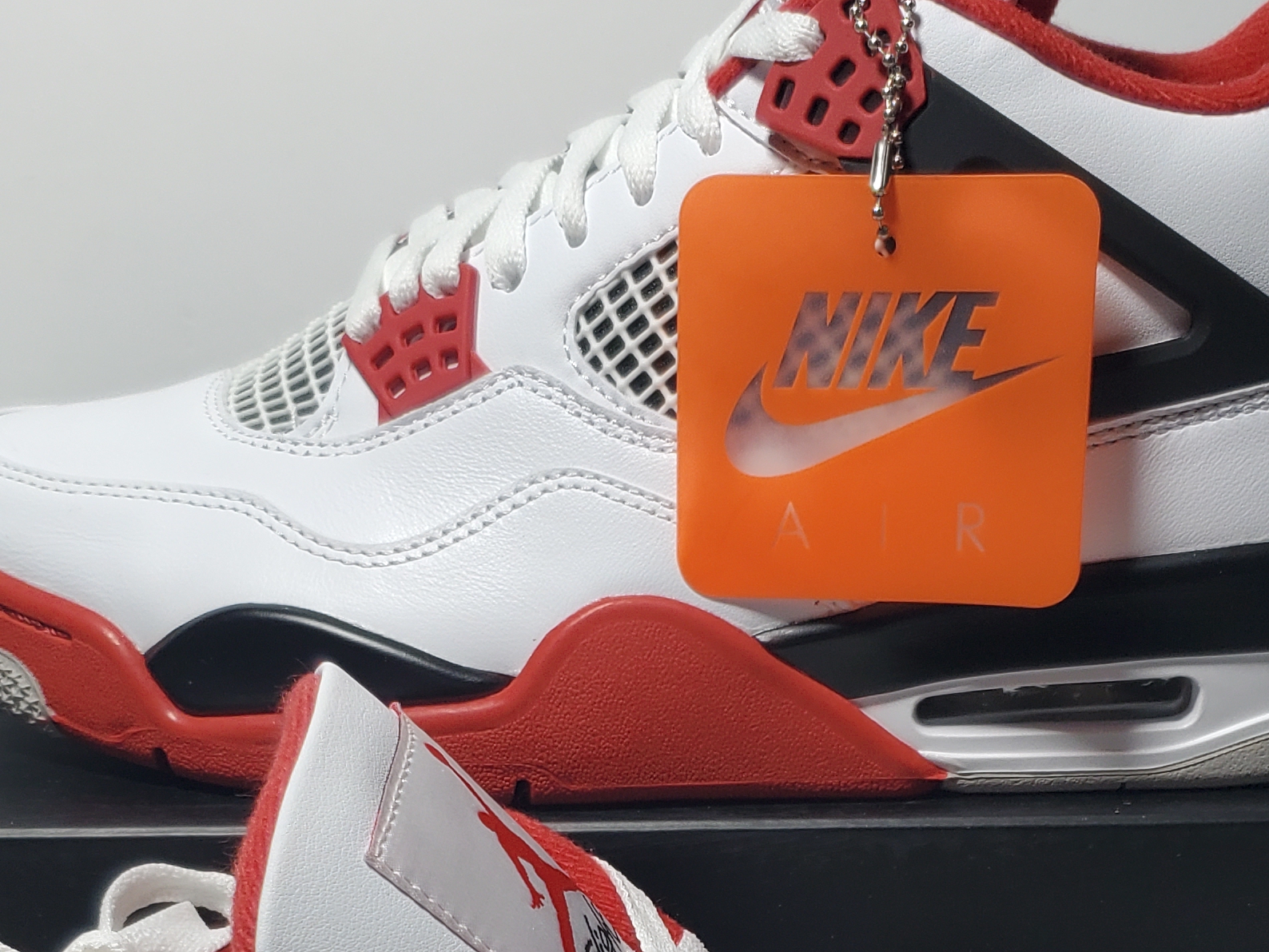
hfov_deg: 29.3
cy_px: 979
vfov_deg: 21.4
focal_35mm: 66
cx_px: 745
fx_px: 2420
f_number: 1.5
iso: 50
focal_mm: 4.3
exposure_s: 1/598
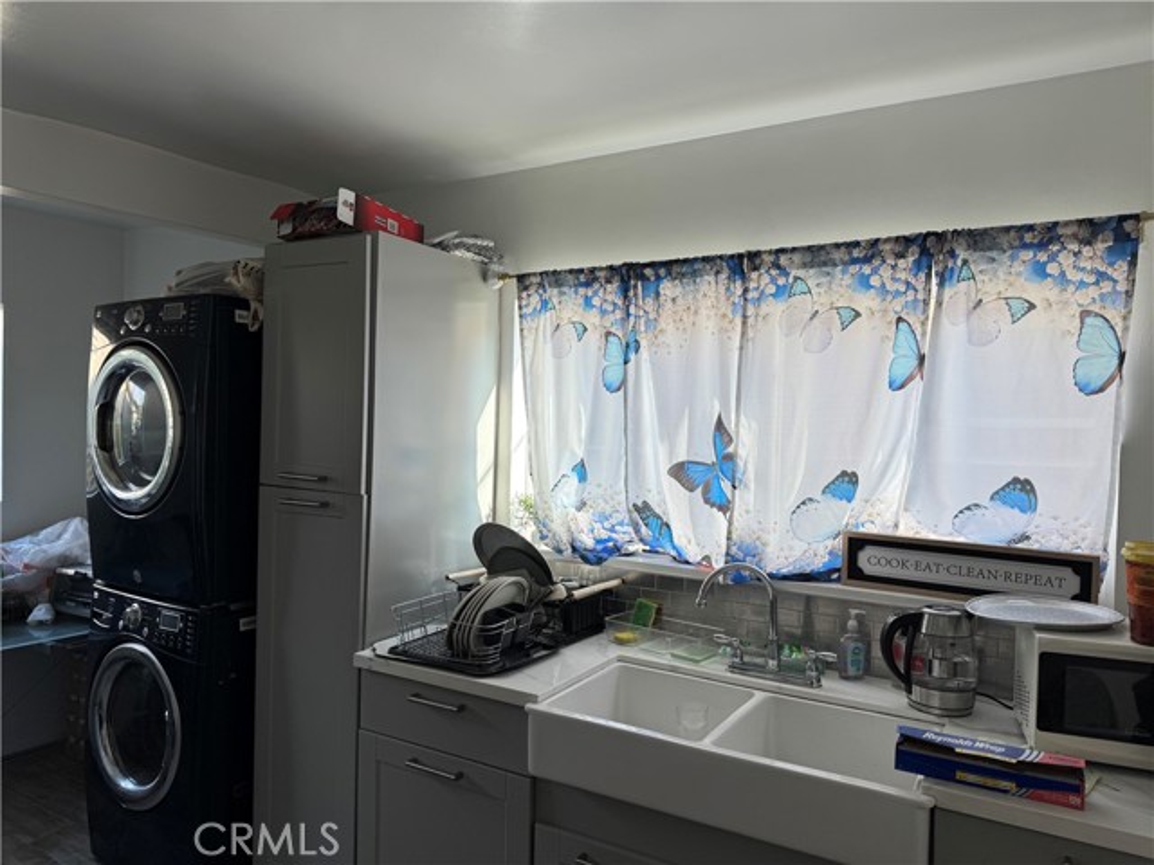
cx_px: 577
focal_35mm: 24
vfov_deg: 56.8
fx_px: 800
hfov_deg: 71.6
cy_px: 432
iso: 64
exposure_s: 1/167
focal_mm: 6.76
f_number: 1.78
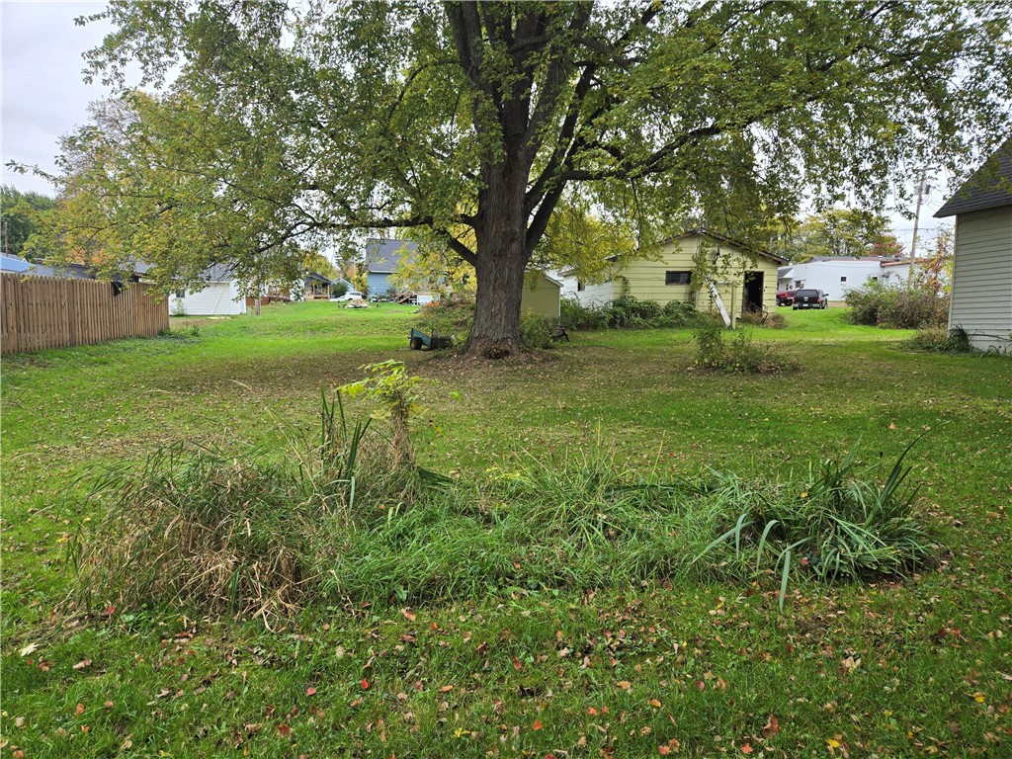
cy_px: 380
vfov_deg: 58.9
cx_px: 506
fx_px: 672
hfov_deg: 73.9
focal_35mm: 23
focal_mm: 5.4
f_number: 1.8
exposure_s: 1/218
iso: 25
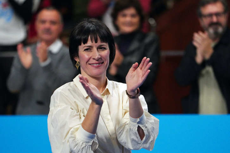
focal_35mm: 364
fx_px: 2325
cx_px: 115
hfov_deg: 5.7
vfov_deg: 3.8
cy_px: 76
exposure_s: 1/500
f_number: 5.6
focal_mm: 364
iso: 4000
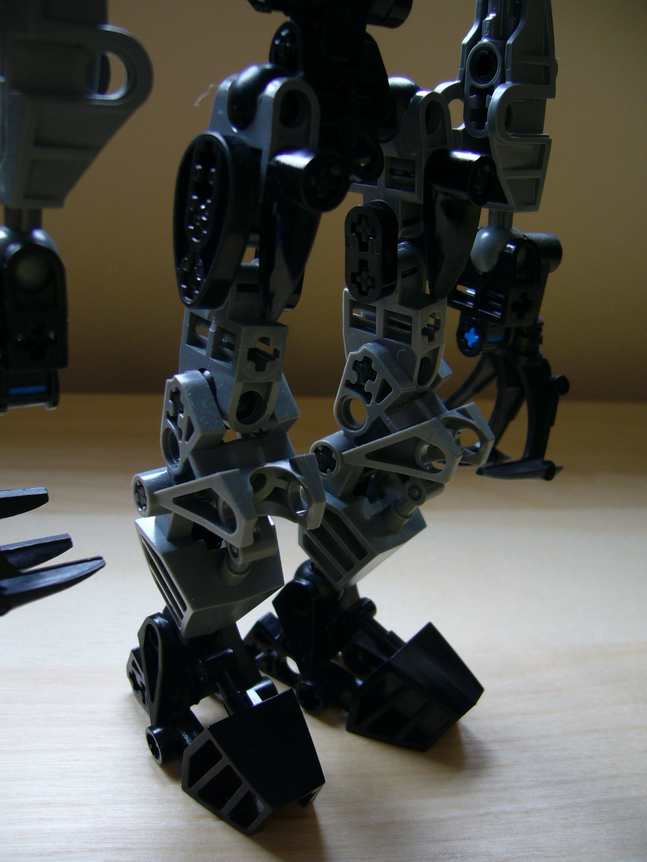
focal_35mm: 35
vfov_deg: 52.6
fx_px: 872
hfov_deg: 40.7
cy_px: 431
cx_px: 324
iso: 100
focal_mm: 5.8
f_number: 2.8
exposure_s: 1/60
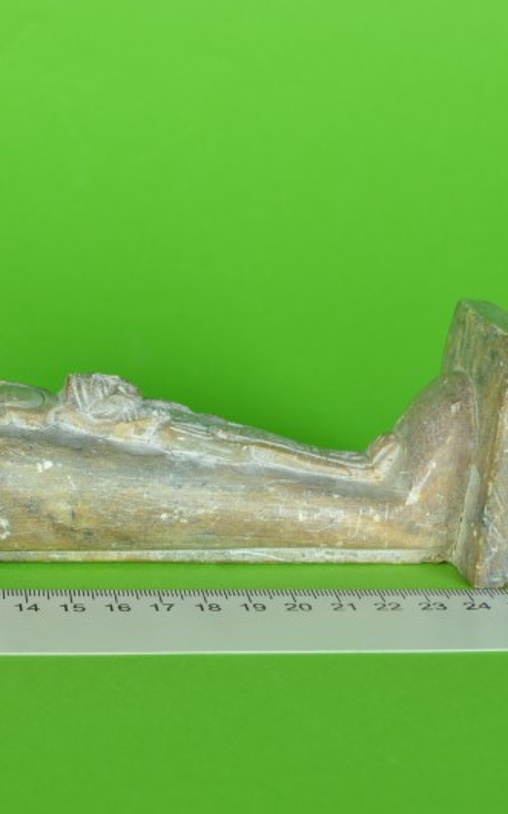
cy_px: 429
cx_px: -26
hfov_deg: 15.4
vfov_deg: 24.9
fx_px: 1840
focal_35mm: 83
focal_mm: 32
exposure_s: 1/160
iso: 100
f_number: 6.3
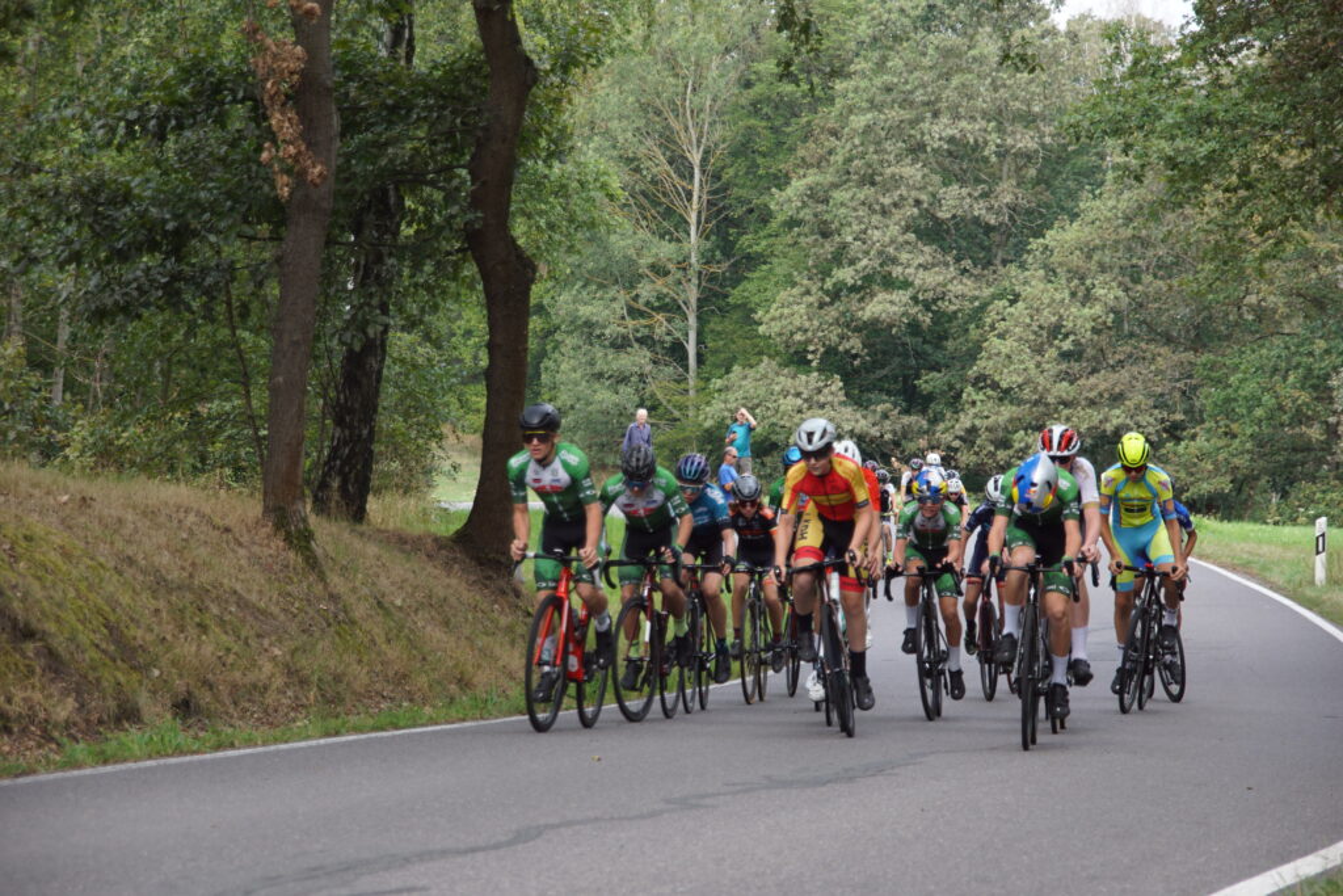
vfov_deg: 12.2
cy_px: 448
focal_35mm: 112
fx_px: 4197
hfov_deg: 18.2
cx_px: 672
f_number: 5.6
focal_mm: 75
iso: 160
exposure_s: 1/160
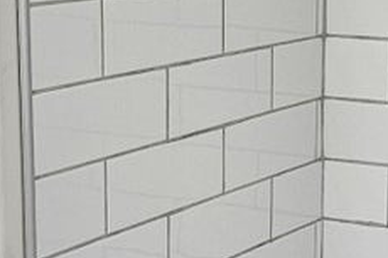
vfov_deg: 9.6
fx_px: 1529
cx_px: 333
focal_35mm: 142
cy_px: 167
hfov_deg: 14.3
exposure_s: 1/120
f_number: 1.8
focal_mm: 5.4
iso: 80
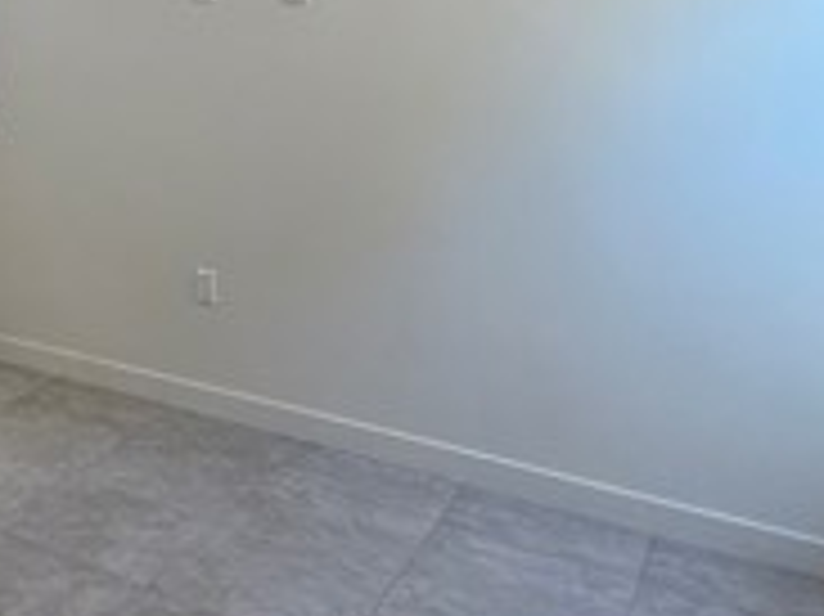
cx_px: -234
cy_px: -36
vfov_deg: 27.5
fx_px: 1166
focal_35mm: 49
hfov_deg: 30.9
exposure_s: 1/120
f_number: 2.2
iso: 125
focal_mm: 2.22
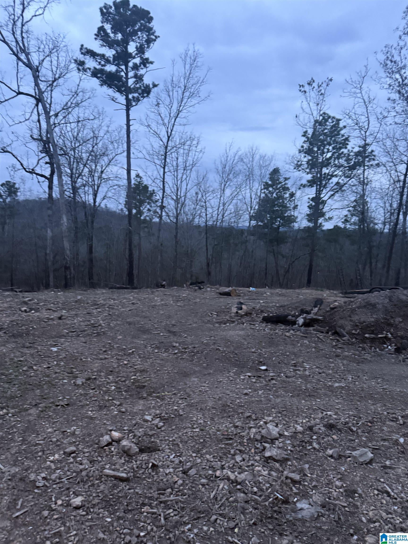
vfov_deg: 71.6
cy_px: 272
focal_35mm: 24
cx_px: 204
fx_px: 377
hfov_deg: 56.8
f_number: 1.78
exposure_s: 1/40
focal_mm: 6.76
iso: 1000
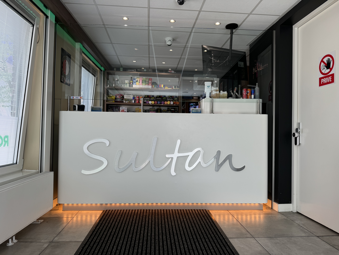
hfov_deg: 71.6
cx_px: 170
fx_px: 235
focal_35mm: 24
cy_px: 128
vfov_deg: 56.8
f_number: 1.78
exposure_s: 1/145
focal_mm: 6.76
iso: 64
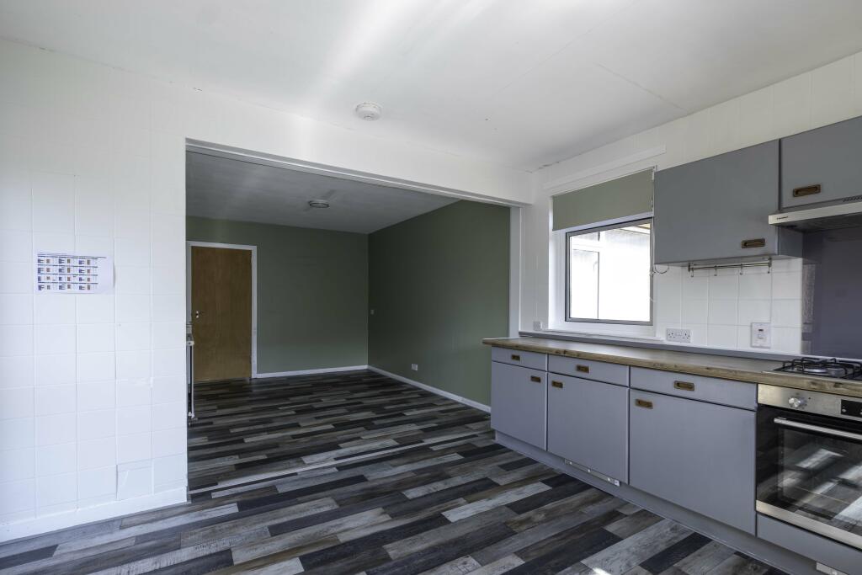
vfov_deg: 77.3
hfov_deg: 100.4
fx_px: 359
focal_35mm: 15
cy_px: 288
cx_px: 431
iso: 400
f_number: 7.1
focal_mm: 10
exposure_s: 1/30
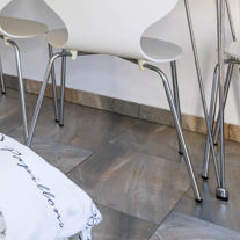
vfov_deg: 21.5
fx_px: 541
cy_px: -107
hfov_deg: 15.2
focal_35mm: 69
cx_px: -326
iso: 800
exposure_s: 1/200
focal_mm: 14
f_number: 7.1
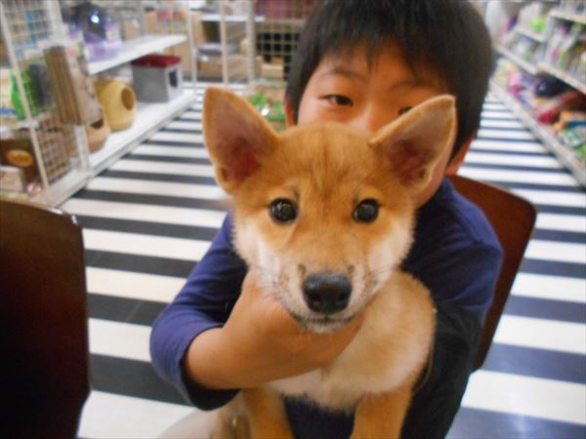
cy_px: 220
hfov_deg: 67.3
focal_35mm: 26
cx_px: 293
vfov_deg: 53.1
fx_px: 440
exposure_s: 1/60
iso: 800
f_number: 3.2
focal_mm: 4.6
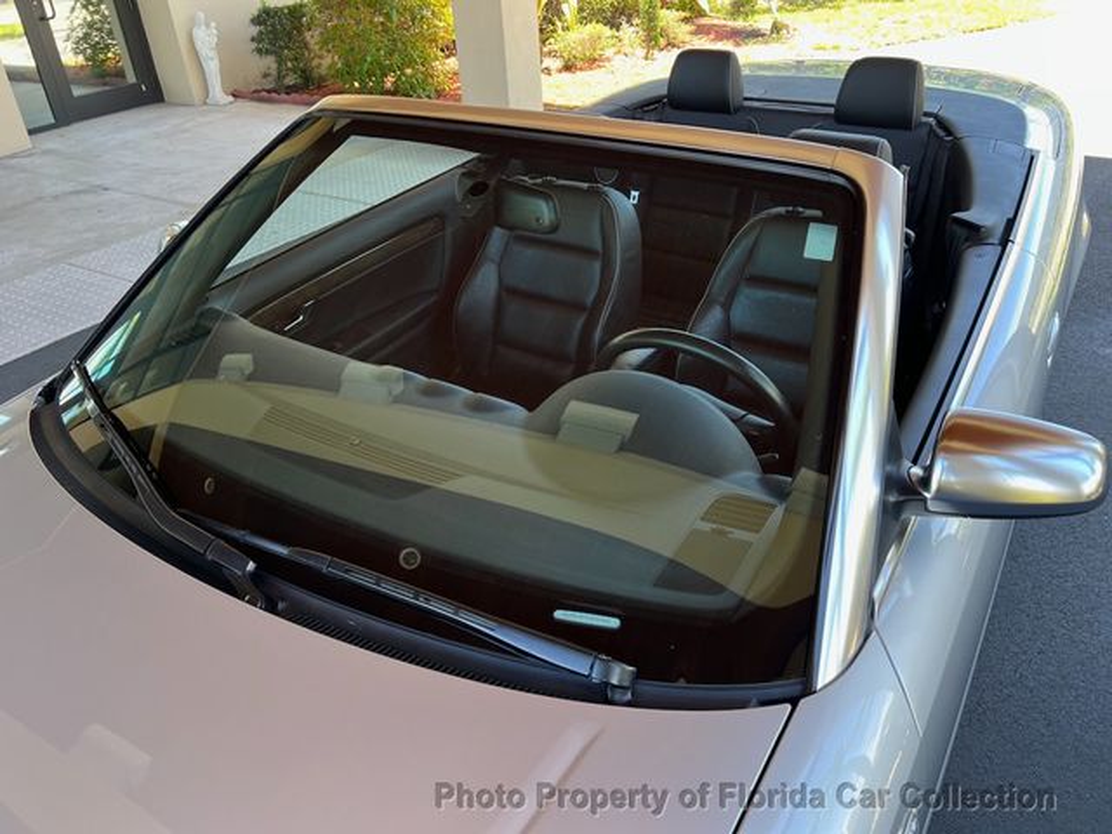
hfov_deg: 67.3
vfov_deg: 53.1
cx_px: 556
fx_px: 835
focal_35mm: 26
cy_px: 417
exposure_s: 1/121
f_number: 1.5
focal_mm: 5.7
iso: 40
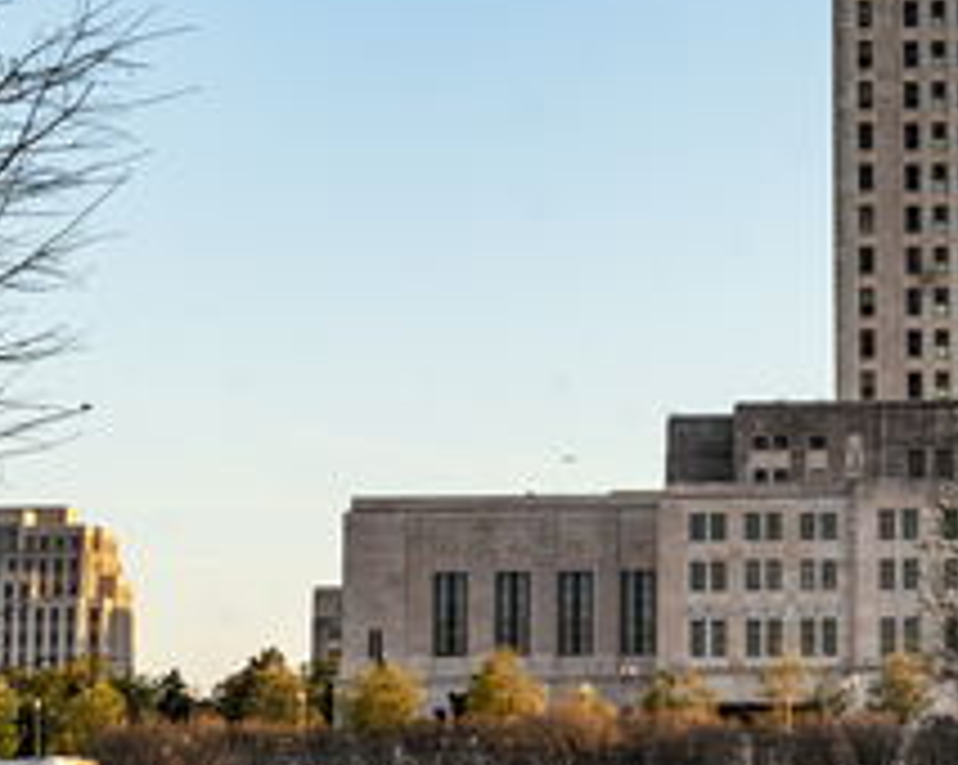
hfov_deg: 11.7
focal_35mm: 163
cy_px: -25
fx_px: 4617
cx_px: 949
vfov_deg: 9.4
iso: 100
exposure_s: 1/40
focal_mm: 51
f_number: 10
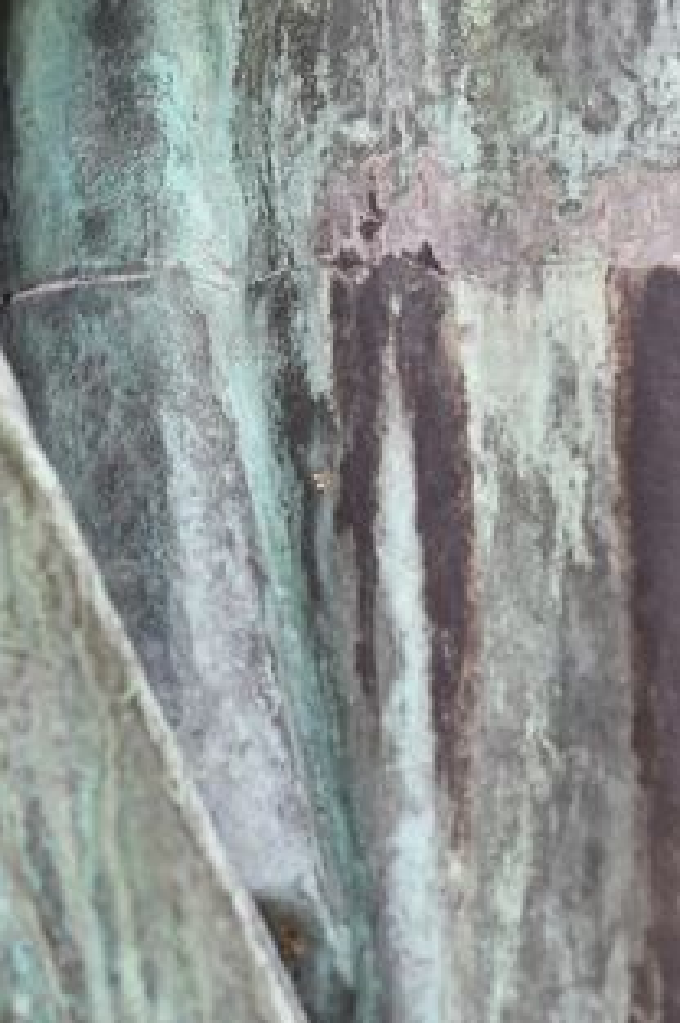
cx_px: 155
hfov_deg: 12.2
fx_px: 3180
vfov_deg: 17.9
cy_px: 46
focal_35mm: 112
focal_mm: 50
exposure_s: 1/320
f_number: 3.2
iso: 64
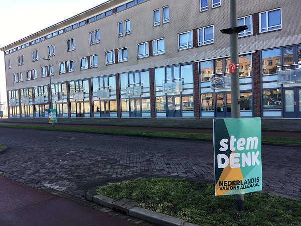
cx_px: 150
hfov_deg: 61.7
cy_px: 113
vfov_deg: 48.2
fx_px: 252
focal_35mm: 29
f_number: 2.2
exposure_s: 1/187
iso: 25
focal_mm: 4.15
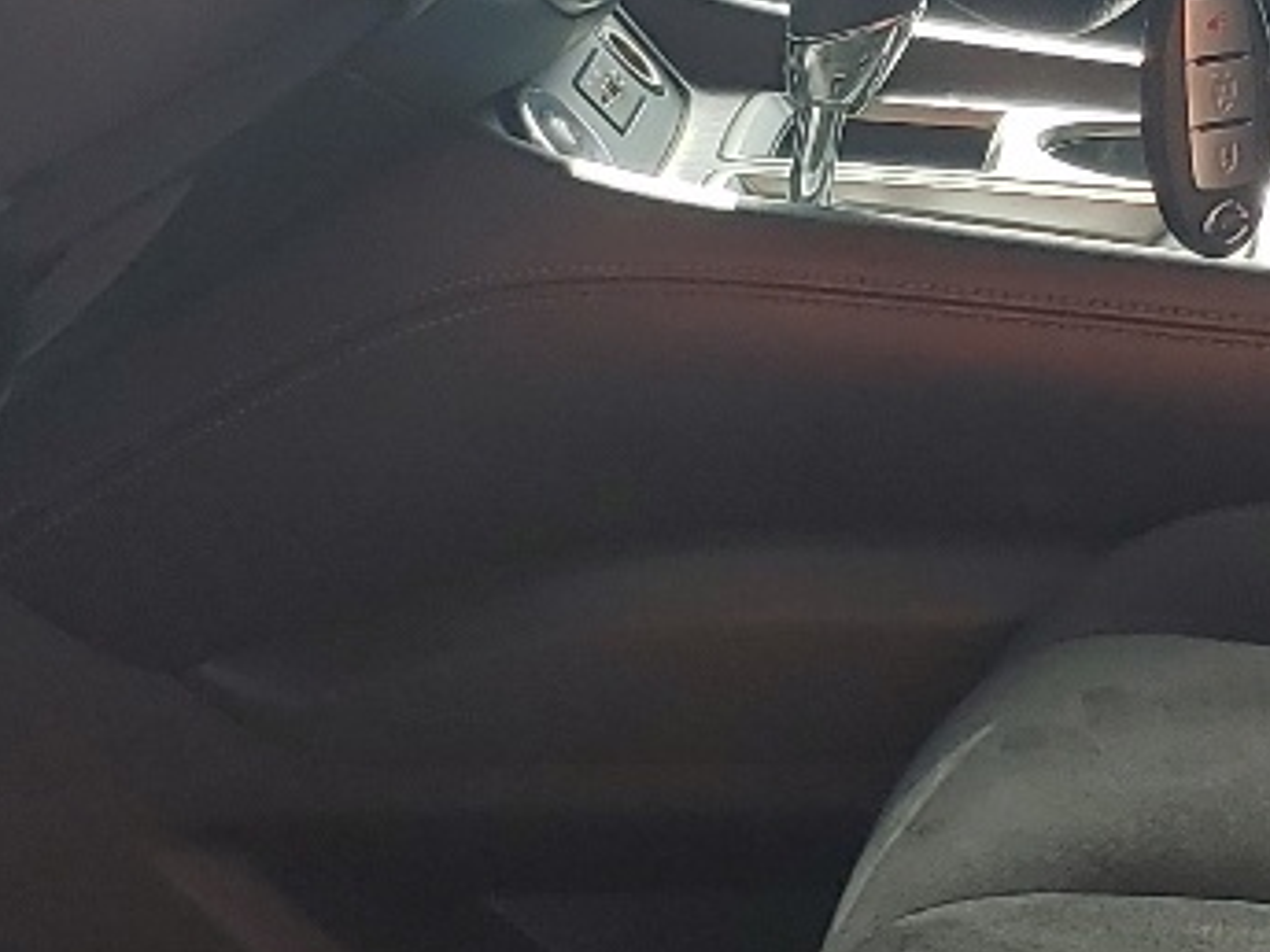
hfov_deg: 16.2
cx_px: 1015
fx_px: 4439
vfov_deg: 12.2
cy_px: 203
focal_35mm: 121
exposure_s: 1/323
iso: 50
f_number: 1.5
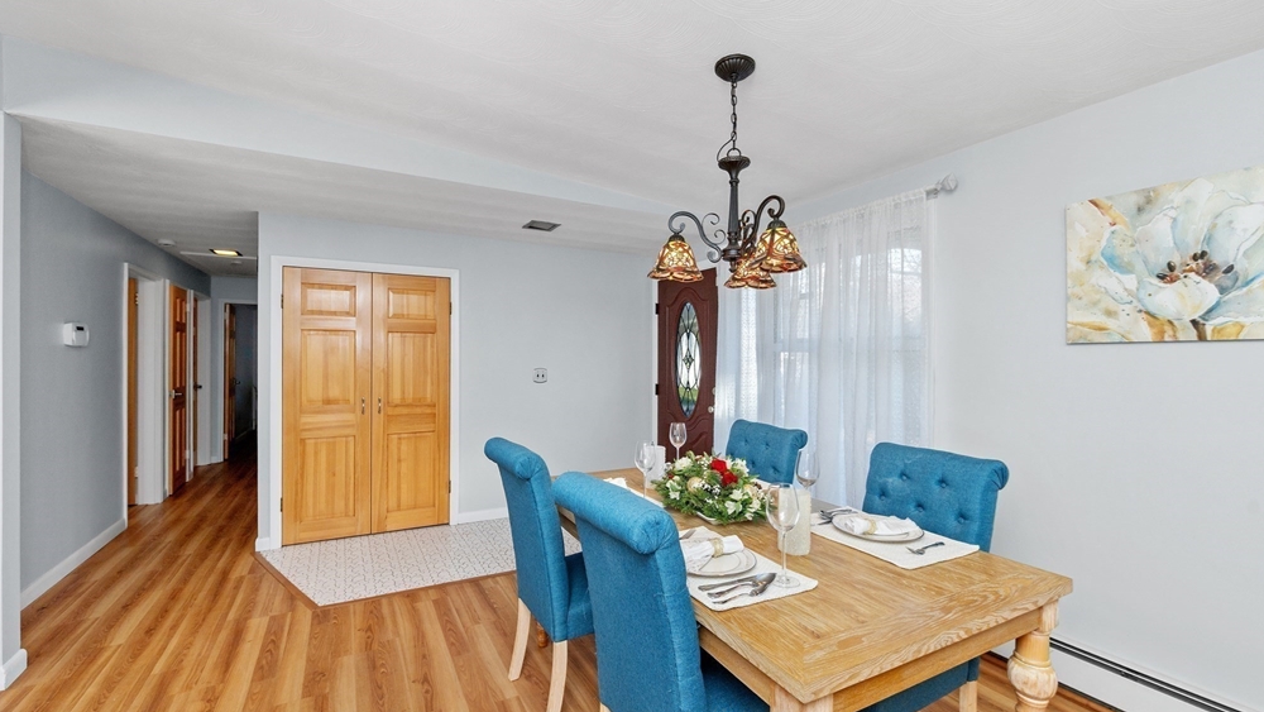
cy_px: 355
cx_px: 621
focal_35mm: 15
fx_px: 503
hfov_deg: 103.0
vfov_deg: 70.6
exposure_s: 1/100
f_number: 5.6
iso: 400
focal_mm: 14
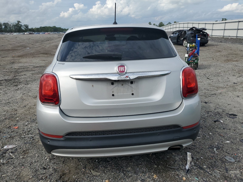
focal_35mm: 26
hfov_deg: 67.3
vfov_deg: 53.1
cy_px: 91
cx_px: 122
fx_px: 183
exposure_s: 1/3333
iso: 50
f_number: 1.5
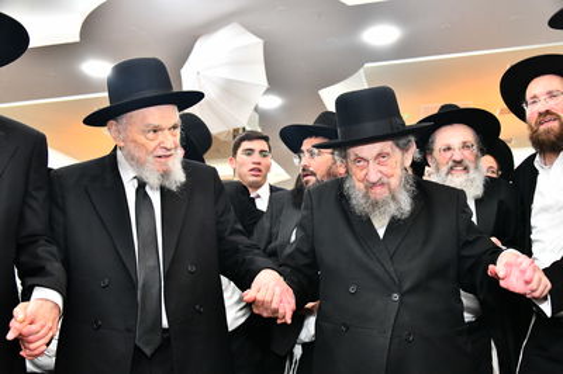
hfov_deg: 46.4
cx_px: 282
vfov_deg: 31.8
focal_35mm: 42
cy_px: 187
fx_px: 656
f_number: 5.6
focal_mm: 42
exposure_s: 1/160
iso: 3200
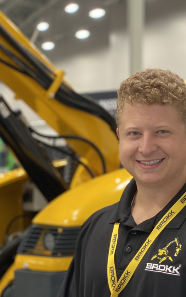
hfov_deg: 15.4
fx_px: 681
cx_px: 158
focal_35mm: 84
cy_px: 209
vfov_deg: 24.5
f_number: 2
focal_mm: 6
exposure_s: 1/40
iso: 160
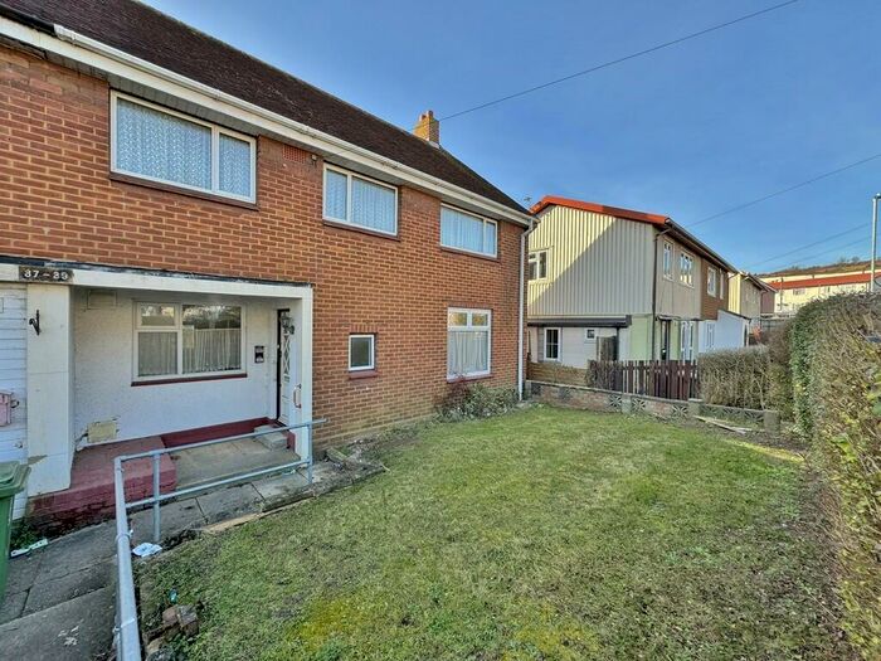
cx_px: 440
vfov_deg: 85.7
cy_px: 330
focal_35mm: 14
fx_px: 356
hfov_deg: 102.1
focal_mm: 2.22
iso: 40
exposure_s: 1/297
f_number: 2.2
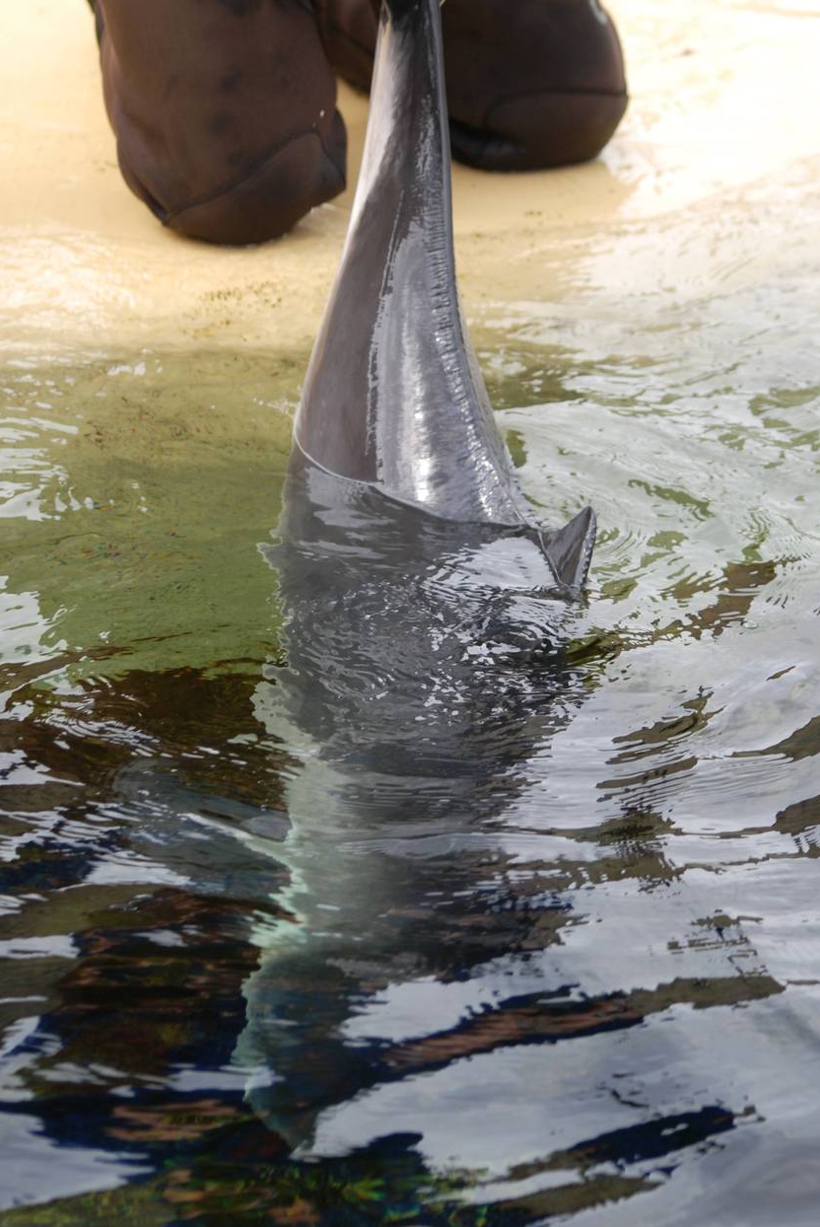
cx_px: 414
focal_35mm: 193
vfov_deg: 10.6
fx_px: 6579
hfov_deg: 7.1
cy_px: 448
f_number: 5
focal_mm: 100
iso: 200
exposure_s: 1/400
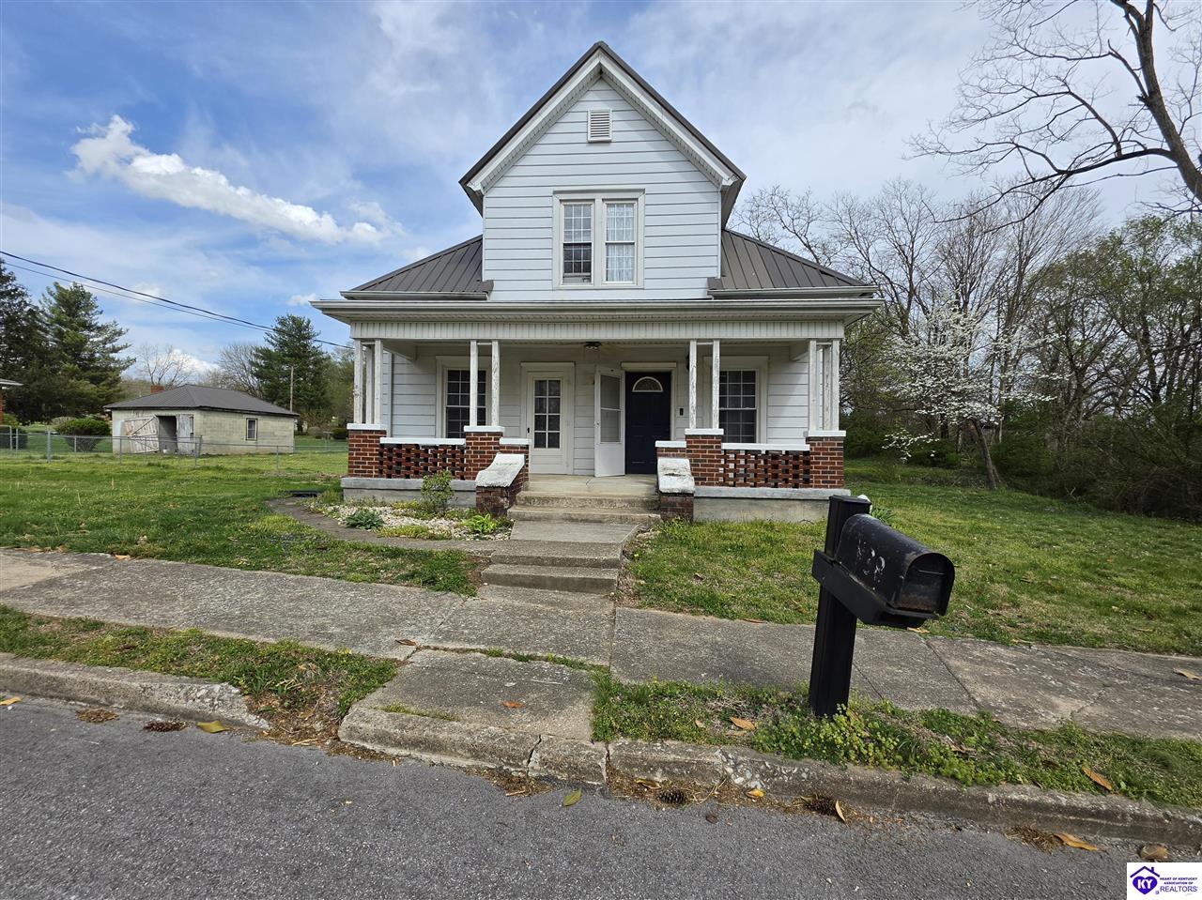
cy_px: 450
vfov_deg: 89.9
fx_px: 451
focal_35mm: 13
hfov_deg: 106.2
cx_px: 601
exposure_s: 1/2000
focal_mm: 2.2
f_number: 1.9
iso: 32
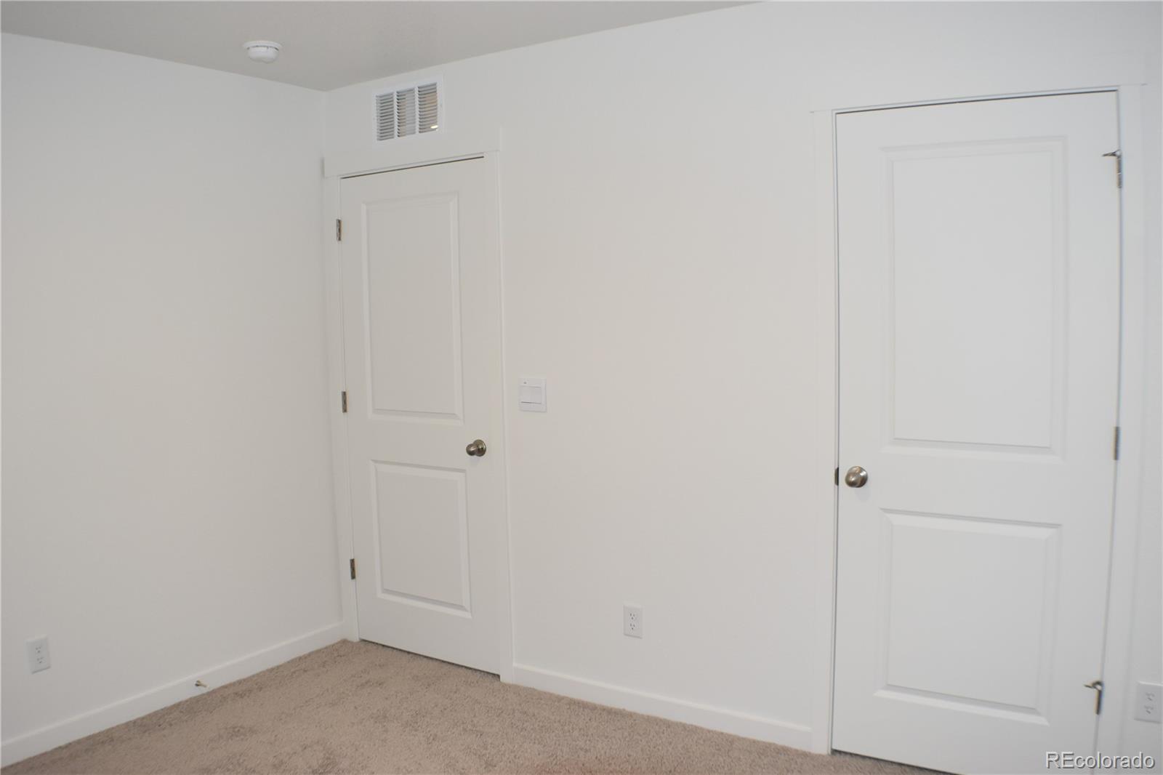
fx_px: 1260
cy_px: 388
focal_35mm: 39
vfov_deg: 34.2
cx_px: 582
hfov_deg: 49.6
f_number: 5
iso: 800
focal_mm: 26
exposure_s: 1/100
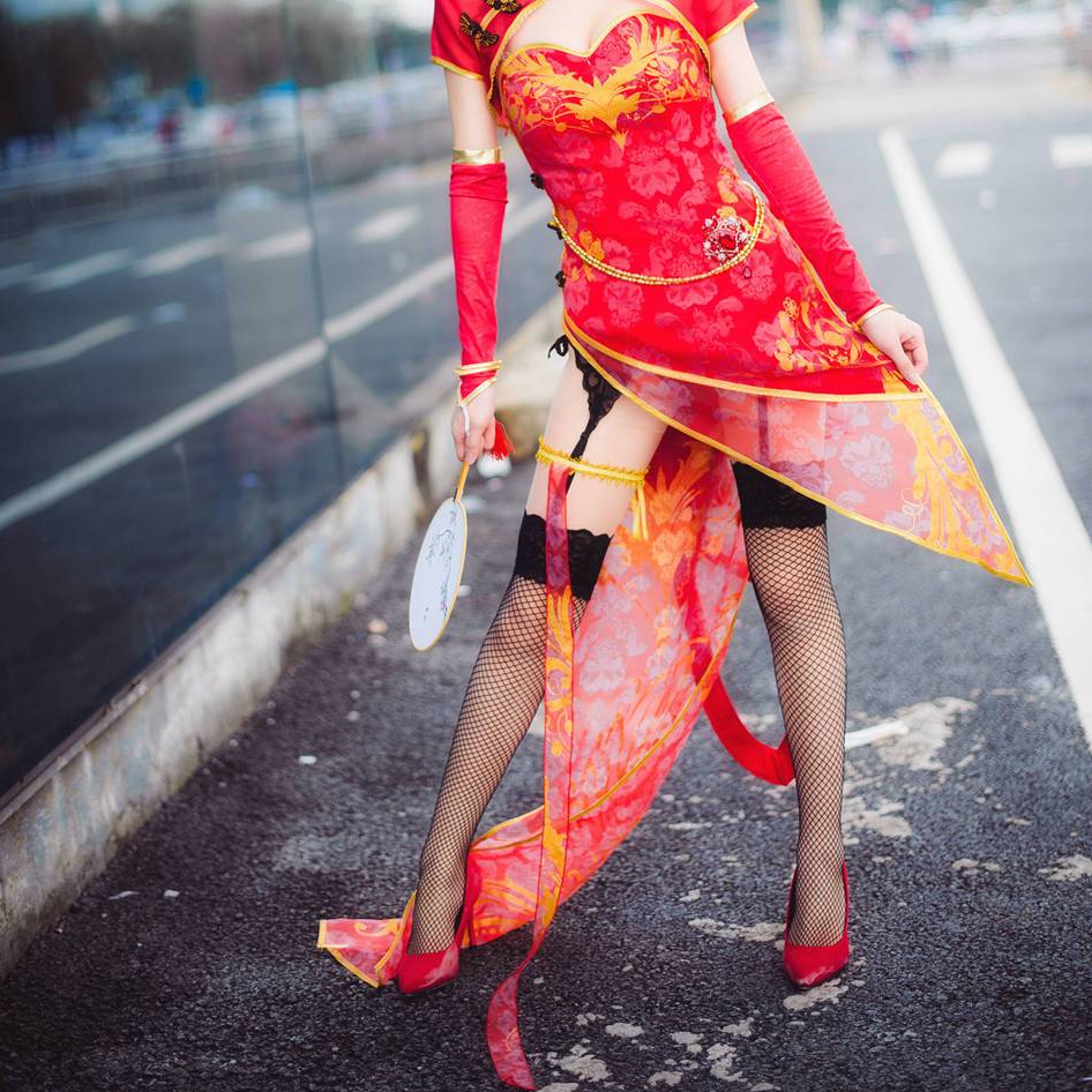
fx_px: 2284
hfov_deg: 26.9
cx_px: 547
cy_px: 323
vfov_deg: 26.7
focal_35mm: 64
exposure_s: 1/800
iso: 160
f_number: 1.8
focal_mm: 50
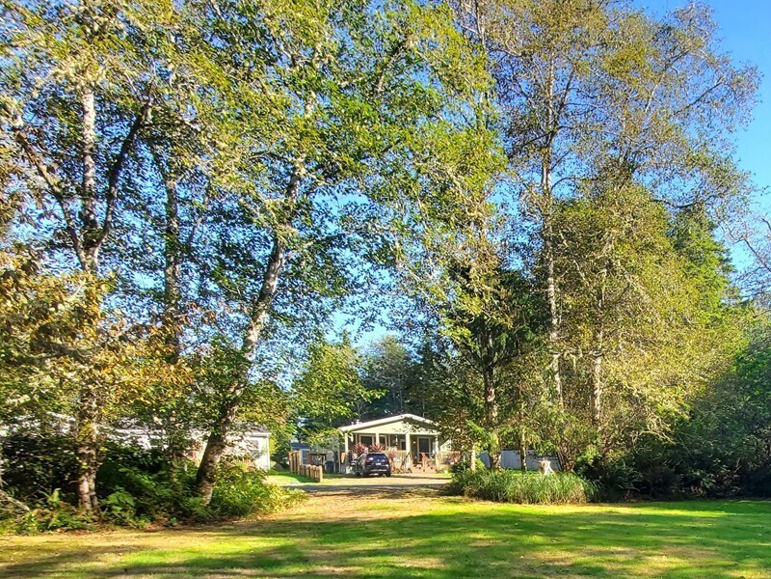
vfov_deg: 47.9
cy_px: 516
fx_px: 579
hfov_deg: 62.5
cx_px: 598
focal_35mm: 26
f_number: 2.2
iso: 50
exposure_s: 1/258
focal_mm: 1.8
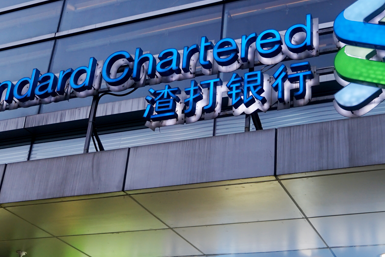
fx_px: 599
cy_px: 137
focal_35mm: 56
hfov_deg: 35.6
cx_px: 217
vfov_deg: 24.2
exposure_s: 1/60
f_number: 4
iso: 400
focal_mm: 24
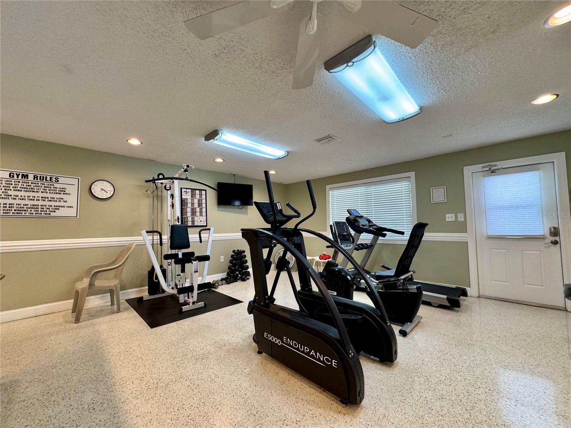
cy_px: 214
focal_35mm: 14
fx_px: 231
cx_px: 286
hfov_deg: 102.1
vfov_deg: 85.7
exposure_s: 1/60
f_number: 2.2
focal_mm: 2.22
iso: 160
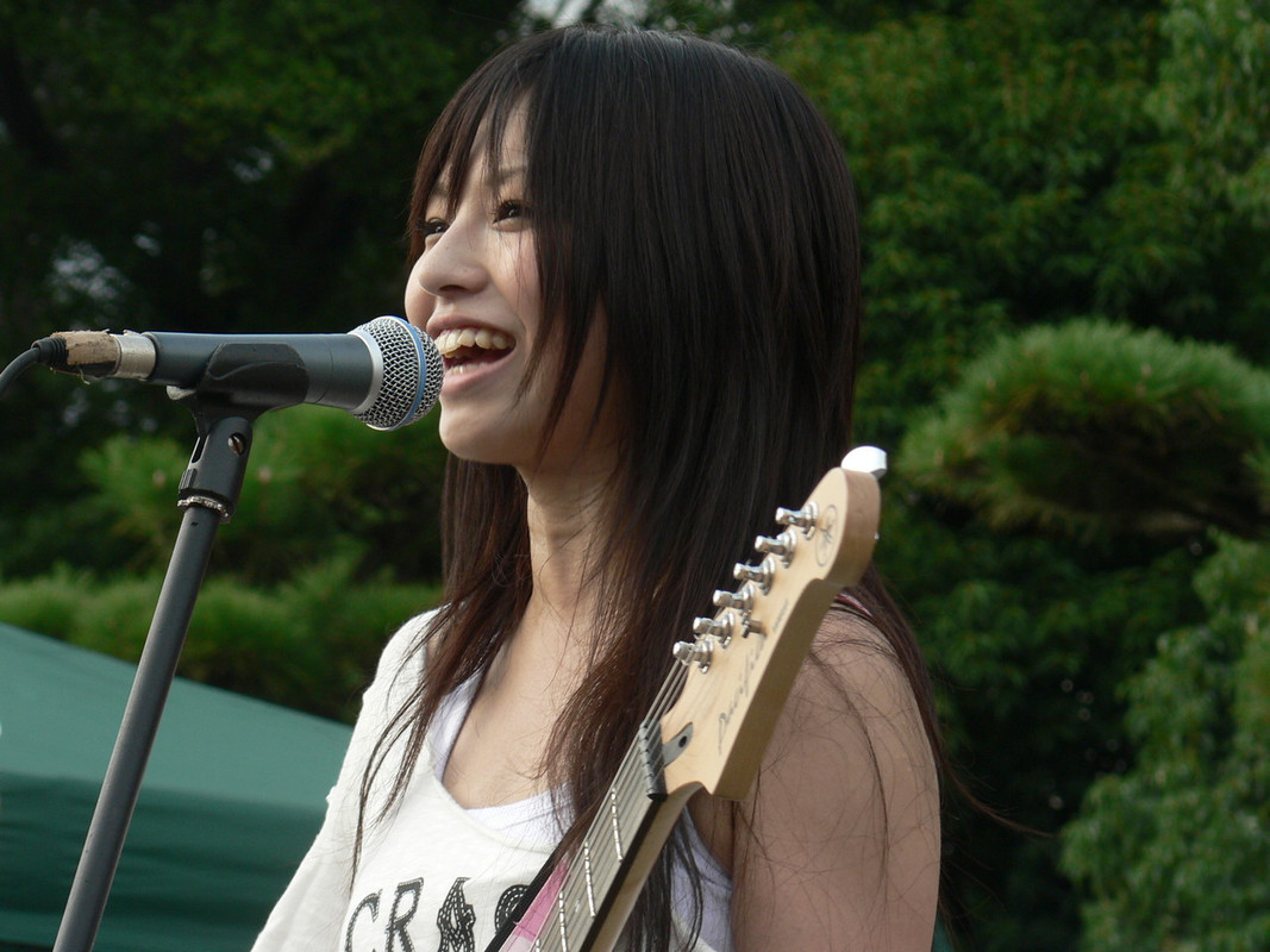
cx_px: 635
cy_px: 476
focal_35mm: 178
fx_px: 6530
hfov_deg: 11.1
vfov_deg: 8.3
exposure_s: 1/160
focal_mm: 29.7
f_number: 4
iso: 80
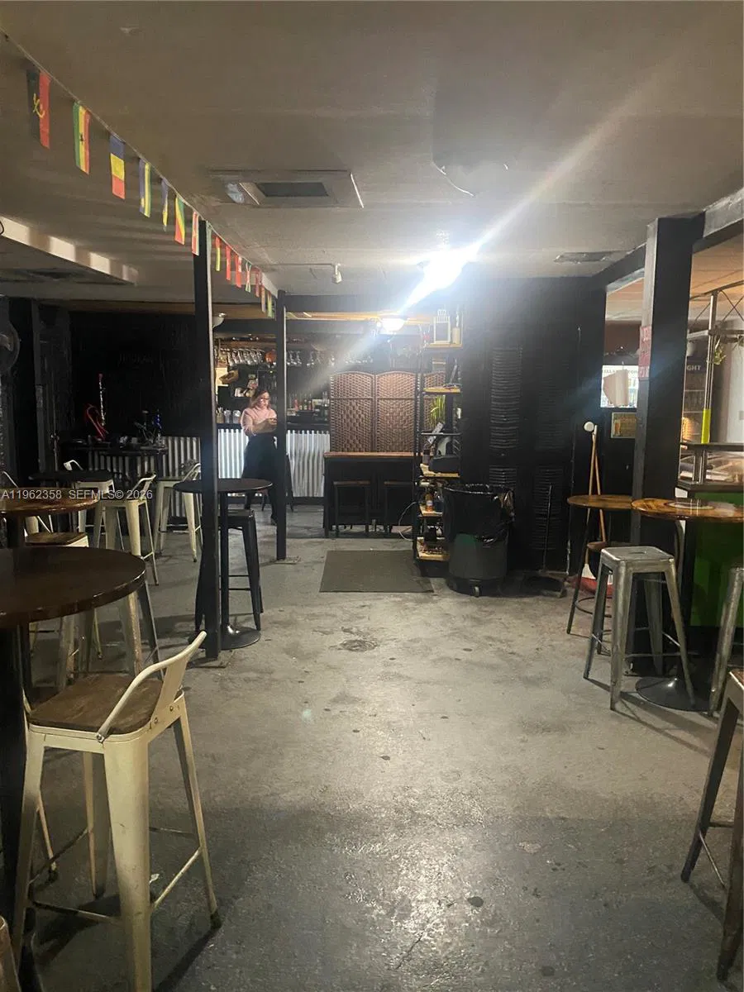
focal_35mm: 26
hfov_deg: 53.1
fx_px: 745
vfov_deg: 67.3
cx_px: 372
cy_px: 496
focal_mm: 4.25
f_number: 1.8
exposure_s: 1/30
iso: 640
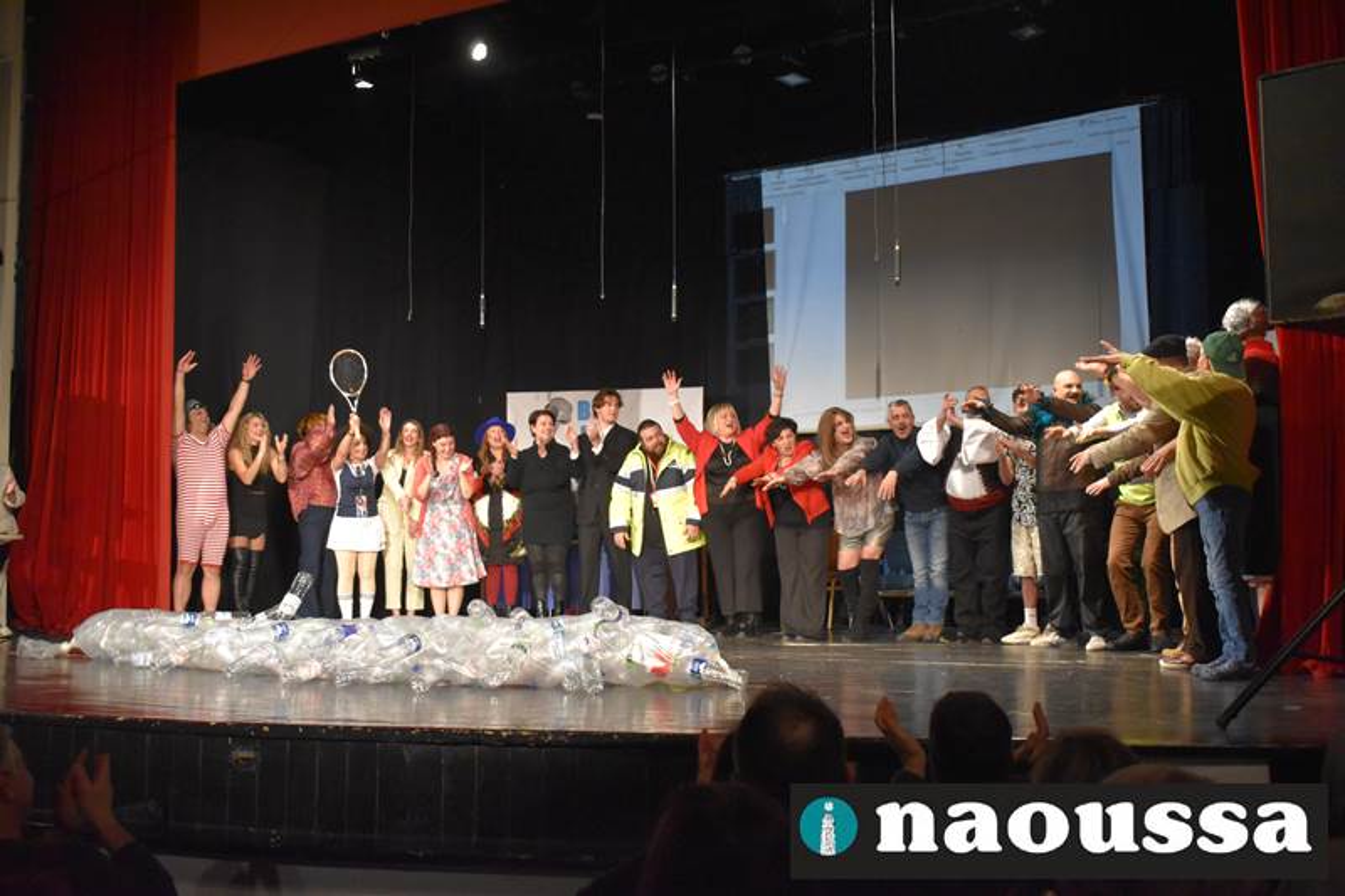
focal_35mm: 44
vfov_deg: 30.8
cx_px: 672
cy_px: 448
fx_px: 1625
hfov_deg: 45.0
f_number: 4.2
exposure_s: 1/125
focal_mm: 29
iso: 3200
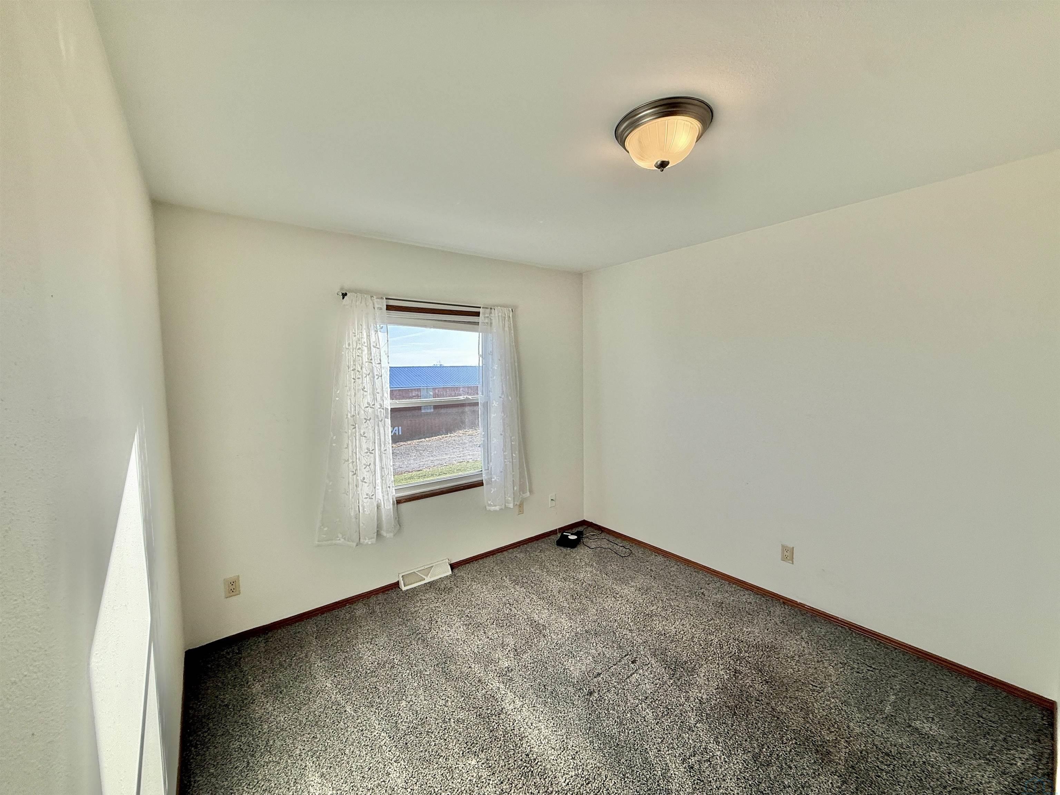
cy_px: 398
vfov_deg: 85.7
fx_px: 429
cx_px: 530
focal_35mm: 14
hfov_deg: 102.1
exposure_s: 1/383
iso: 64
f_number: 2.2
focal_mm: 2.22
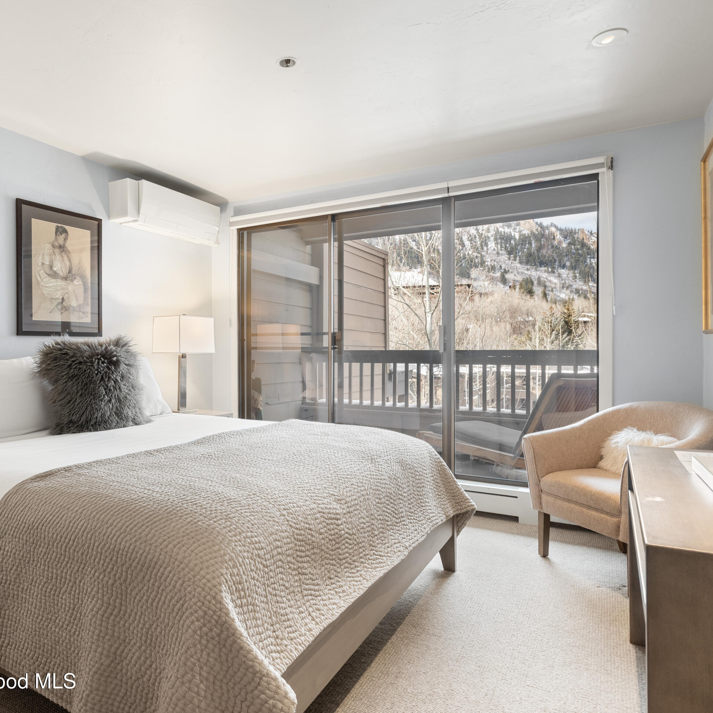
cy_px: 347
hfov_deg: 61.7
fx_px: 583
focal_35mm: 25
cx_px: 248
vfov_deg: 62.9
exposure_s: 1/8
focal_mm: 19
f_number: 7.1
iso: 400
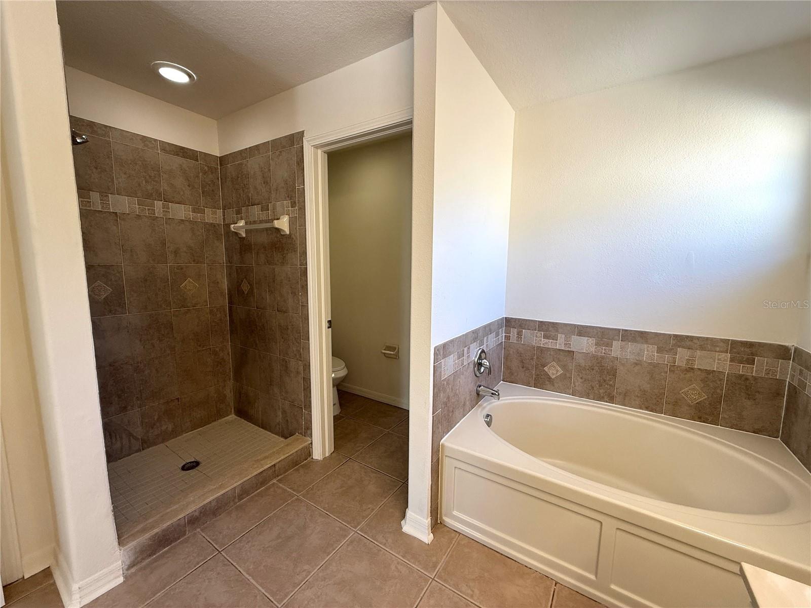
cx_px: 406
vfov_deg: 85.7
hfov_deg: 102.1
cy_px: 304
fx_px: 328
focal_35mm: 14
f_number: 2.2
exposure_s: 1/120
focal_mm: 2.22
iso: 125
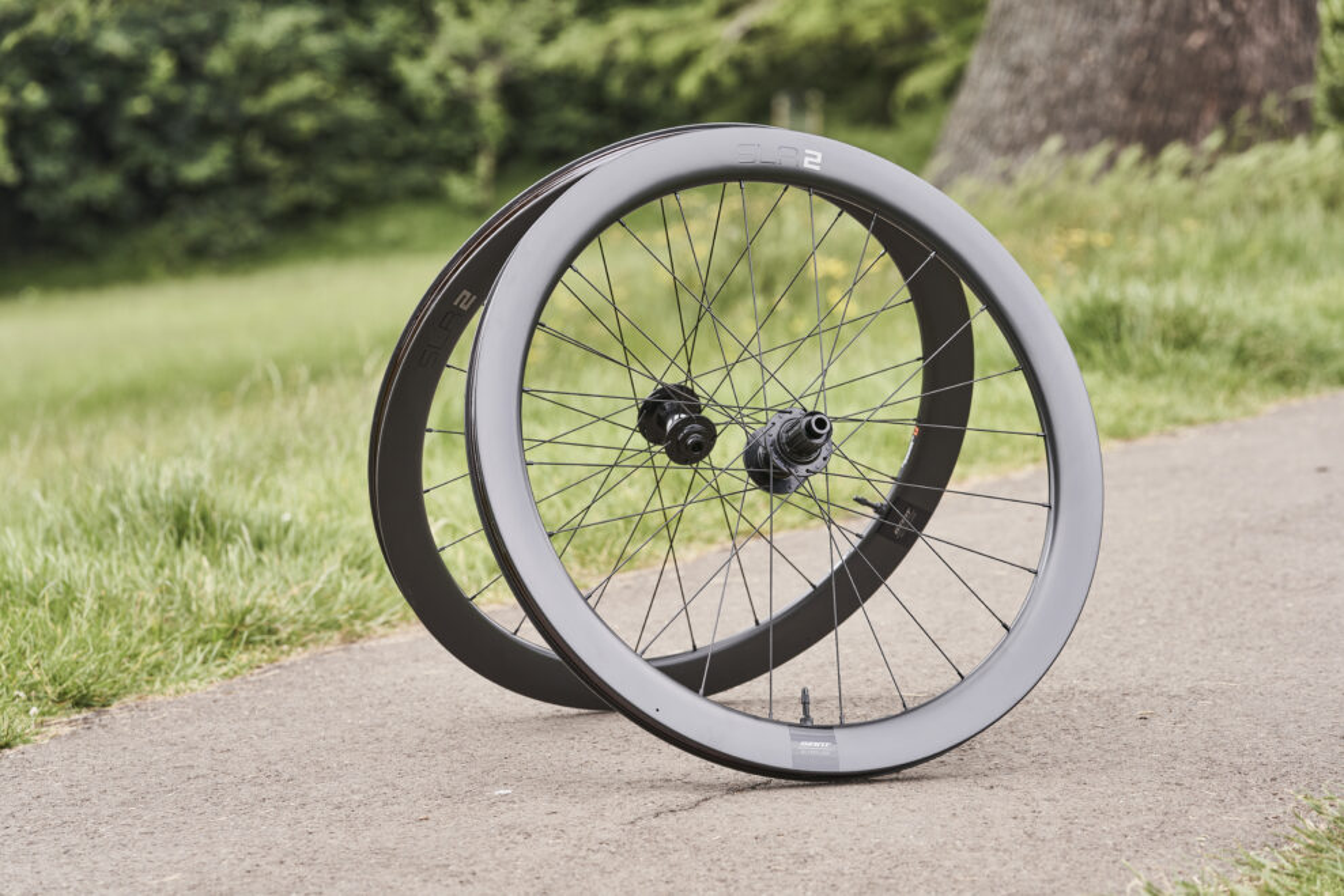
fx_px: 4518
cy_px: 448
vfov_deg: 11.3
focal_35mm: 121
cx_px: 672
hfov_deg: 16.9
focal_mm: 121
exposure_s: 1/160
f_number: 6.3
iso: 160
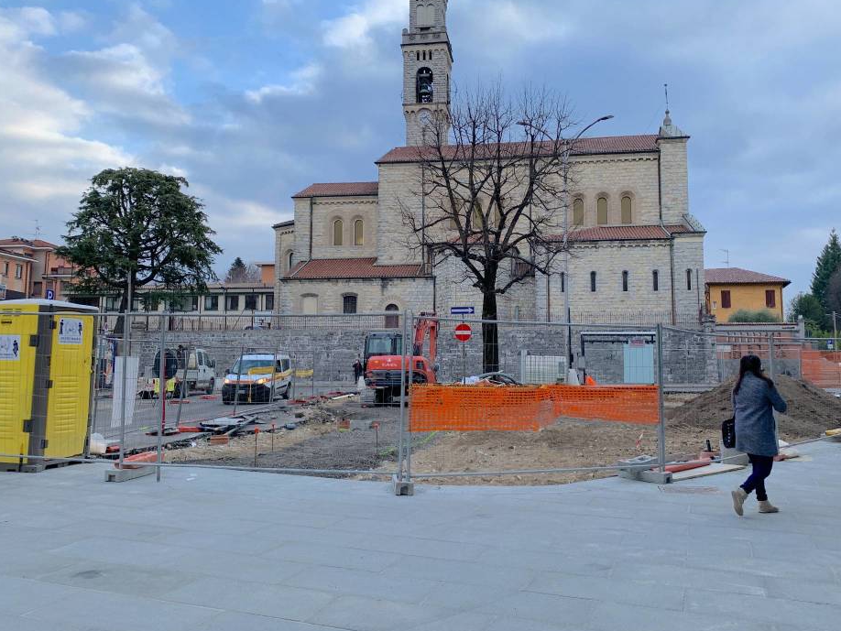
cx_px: 460
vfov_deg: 48.2
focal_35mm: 29
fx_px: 705
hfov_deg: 61.5
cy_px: 300
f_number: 1.8
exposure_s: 1/520
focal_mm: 4.25
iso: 25
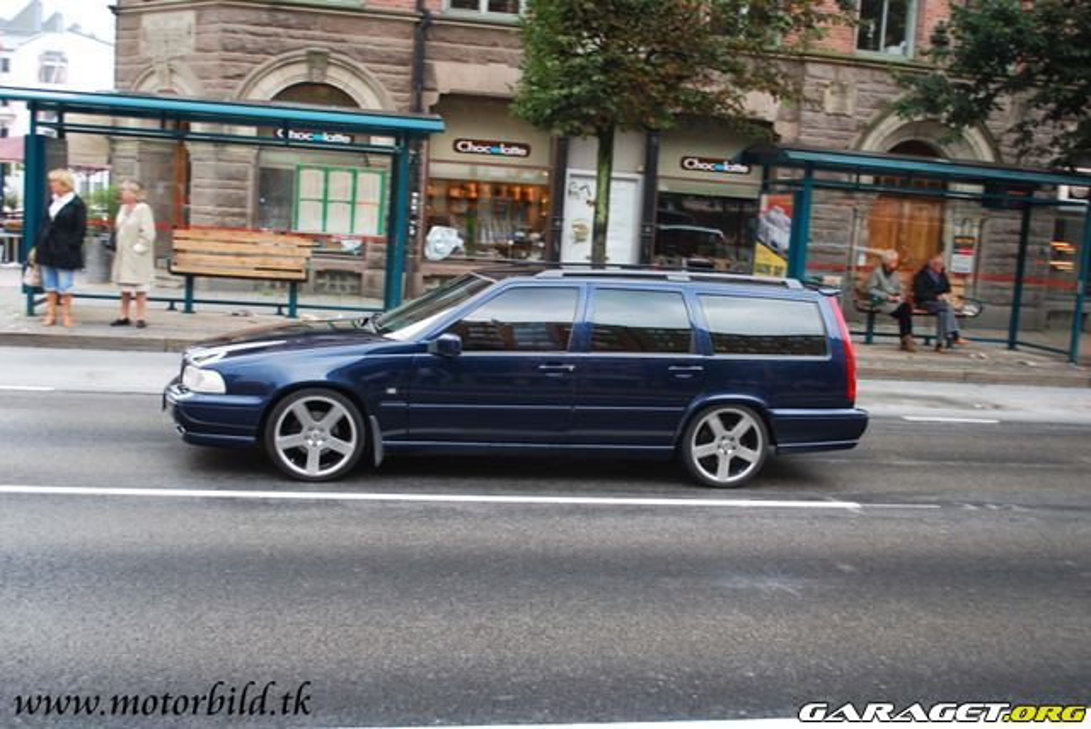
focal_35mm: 36
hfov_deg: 53.1
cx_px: 546
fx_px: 1092
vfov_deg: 36.9
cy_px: 364
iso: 200
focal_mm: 24
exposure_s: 1/60
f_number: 4.2
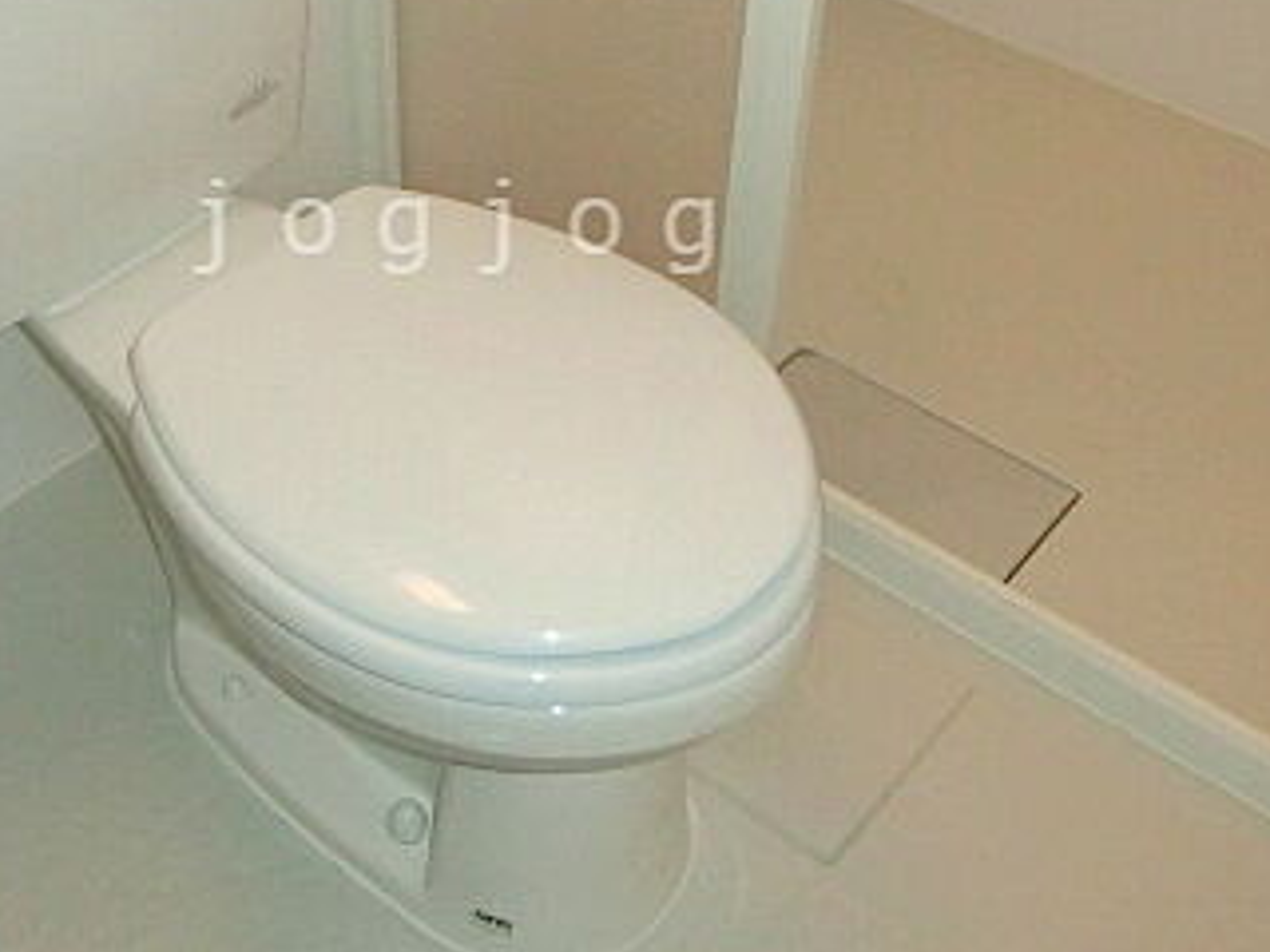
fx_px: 1761
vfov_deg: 29.7
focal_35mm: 48
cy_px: 226
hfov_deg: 39.4
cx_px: 464
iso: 400
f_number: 3
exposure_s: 1/250
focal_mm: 4.24
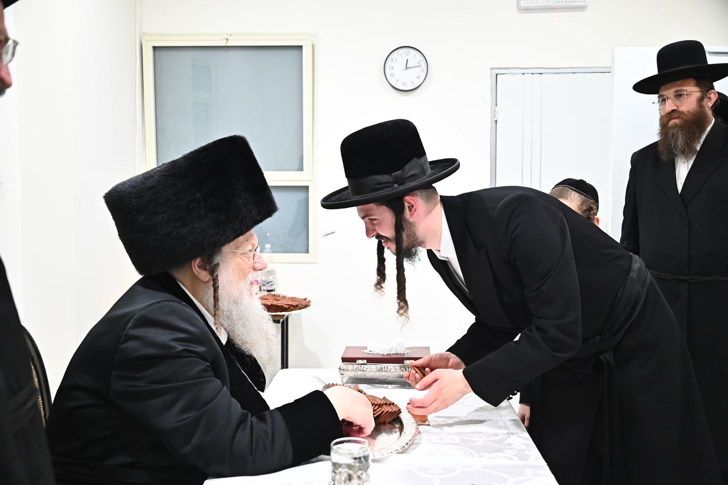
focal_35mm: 35
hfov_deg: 54.5
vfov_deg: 37.8
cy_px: 242
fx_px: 707
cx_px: 364
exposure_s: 1/160
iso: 3200
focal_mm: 35
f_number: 4
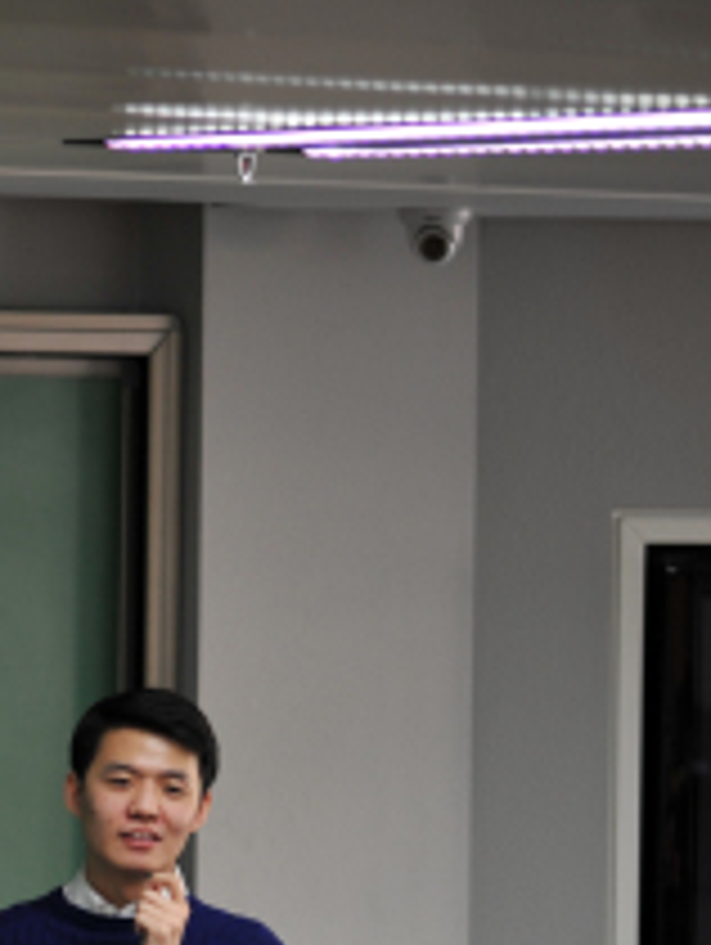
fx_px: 7434
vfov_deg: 7.2
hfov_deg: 5.4
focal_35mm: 272
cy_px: 1024
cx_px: -720
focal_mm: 85
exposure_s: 1/160
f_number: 1.8
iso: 400
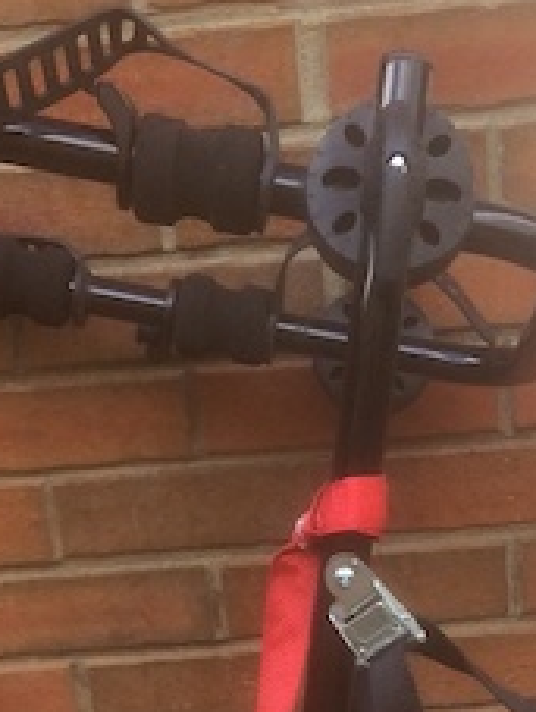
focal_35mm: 102
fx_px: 2100
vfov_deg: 18.2
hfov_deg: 14.5
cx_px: 292
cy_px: 872
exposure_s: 1/222
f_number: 2.2
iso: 32
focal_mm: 4.15
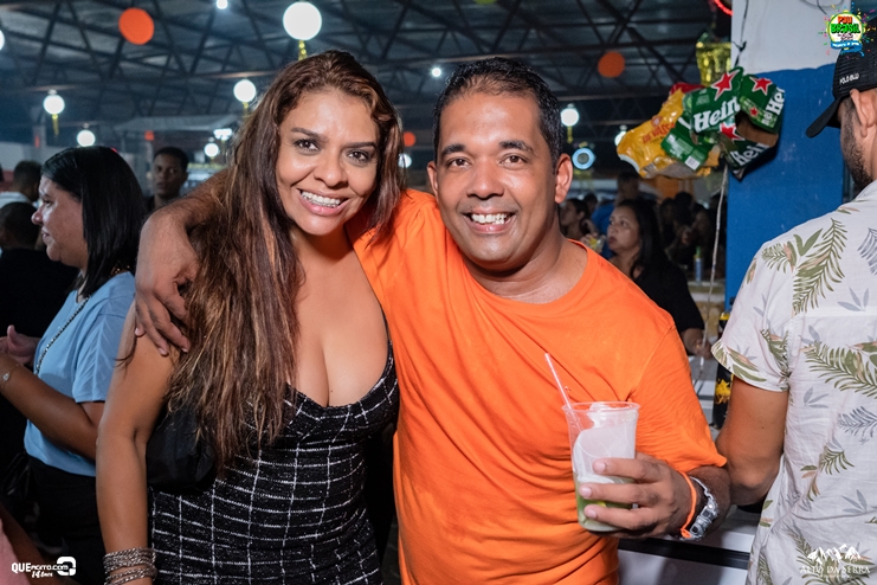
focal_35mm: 36
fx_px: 877
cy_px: 292
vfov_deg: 36.9
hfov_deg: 53.1
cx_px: 438
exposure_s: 1/250
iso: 2500
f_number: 3.2
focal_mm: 24
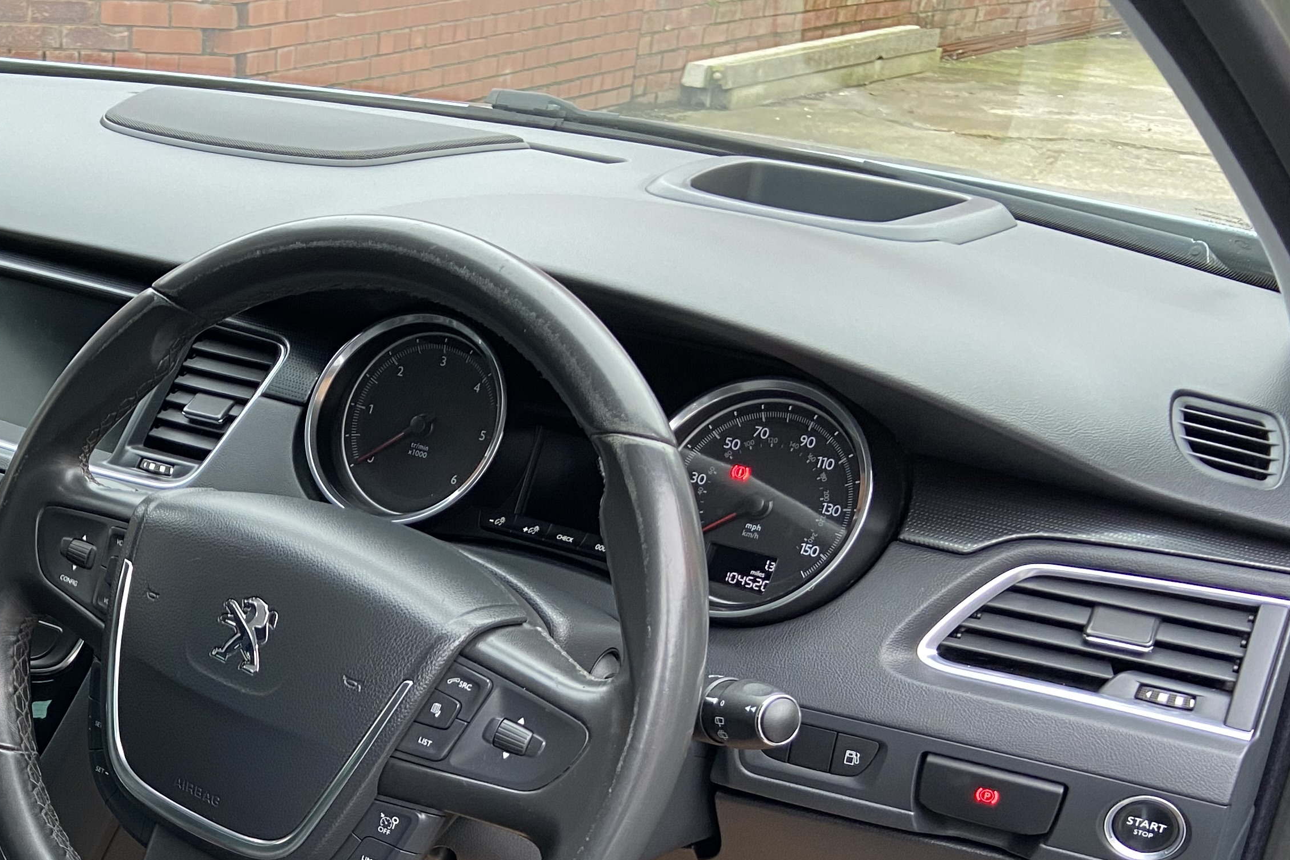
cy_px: 850
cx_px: 156
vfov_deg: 26.6
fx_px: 1720
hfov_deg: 38.6
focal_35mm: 48
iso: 125
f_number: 1.8
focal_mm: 4.25
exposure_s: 1/60
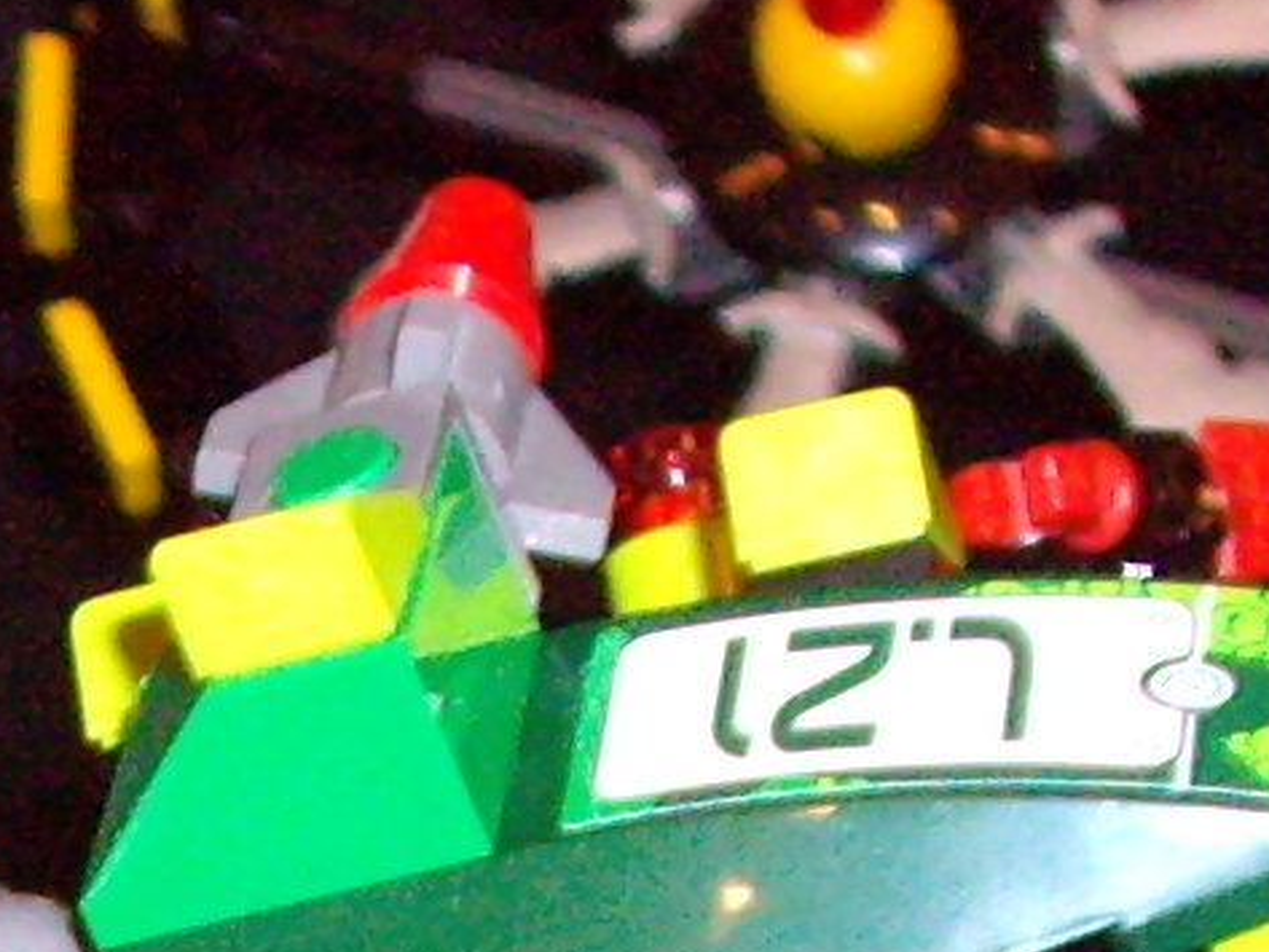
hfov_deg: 6.9
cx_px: -891
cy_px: 2127
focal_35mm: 280
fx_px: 10267
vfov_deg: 5.2
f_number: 3
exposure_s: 1/50
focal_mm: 7.6
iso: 400
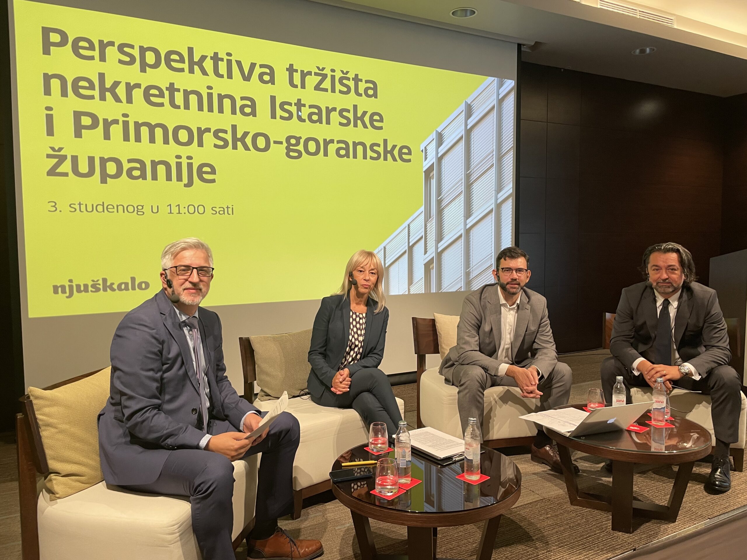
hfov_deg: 67.3
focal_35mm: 26
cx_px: 374
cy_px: 280
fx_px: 561
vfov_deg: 53.1
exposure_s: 1/60
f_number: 1.6
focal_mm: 4.2
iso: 100
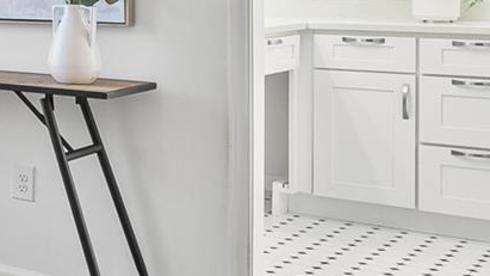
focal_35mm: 73
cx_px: -424
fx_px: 948
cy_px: -19
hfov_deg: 19.8
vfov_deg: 16.1
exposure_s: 1/20
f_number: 8
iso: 800
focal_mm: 14
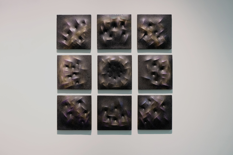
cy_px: 78
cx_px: 116
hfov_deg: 54.4
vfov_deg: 37.9
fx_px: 227
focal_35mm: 35
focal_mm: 23.3
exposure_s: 1/34
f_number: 3.2
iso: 2000
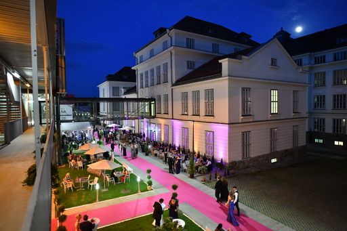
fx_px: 193
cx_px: 174
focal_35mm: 20
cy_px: 116
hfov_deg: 84.0
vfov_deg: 61.9
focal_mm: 20
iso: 3200
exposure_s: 1/80
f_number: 2.2
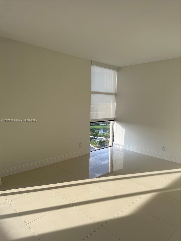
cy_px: 120
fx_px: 167
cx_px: 90
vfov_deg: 71.6
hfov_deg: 56.8
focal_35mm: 24
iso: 80
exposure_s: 1/549
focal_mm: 6.86
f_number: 1.78
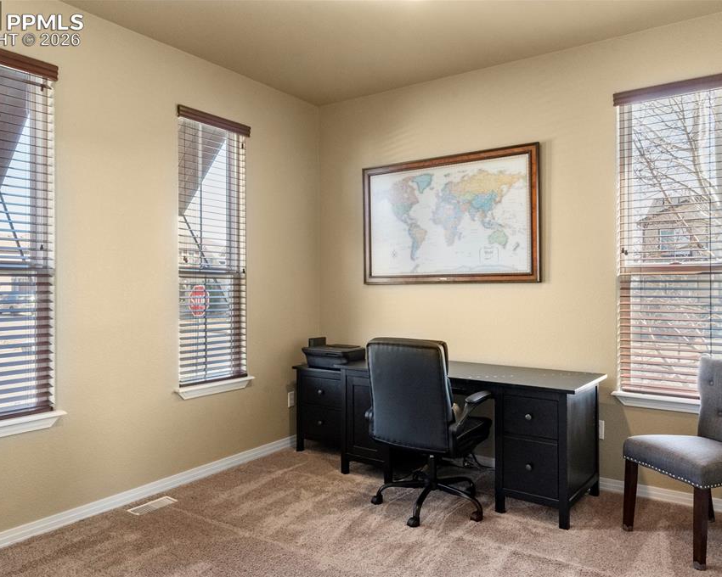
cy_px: 288
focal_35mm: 26
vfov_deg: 54.9
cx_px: 348
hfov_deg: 66.0
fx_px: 556
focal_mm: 23
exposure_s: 1/25
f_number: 11
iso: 1000
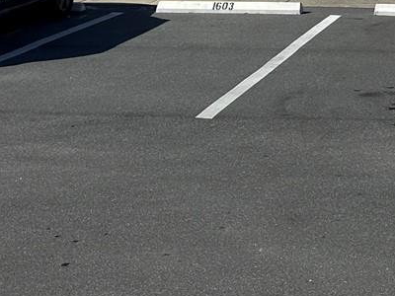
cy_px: -195
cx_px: 441
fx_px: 1095
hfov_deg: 19.5
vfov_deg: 14.1
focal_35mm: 96
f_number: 1.78
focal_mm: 6.86
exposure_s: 1/8929
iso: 80
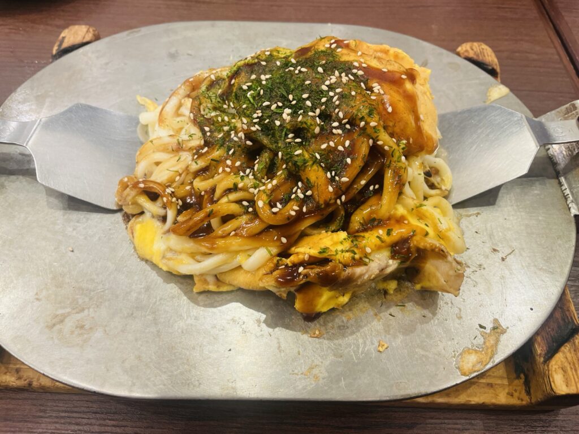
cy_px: 217
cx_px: 290
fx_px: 435
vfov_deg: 53.1
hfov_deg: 67.3
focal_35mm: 26
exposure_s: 1/60
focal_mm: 4.2
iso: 100
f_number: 1.6
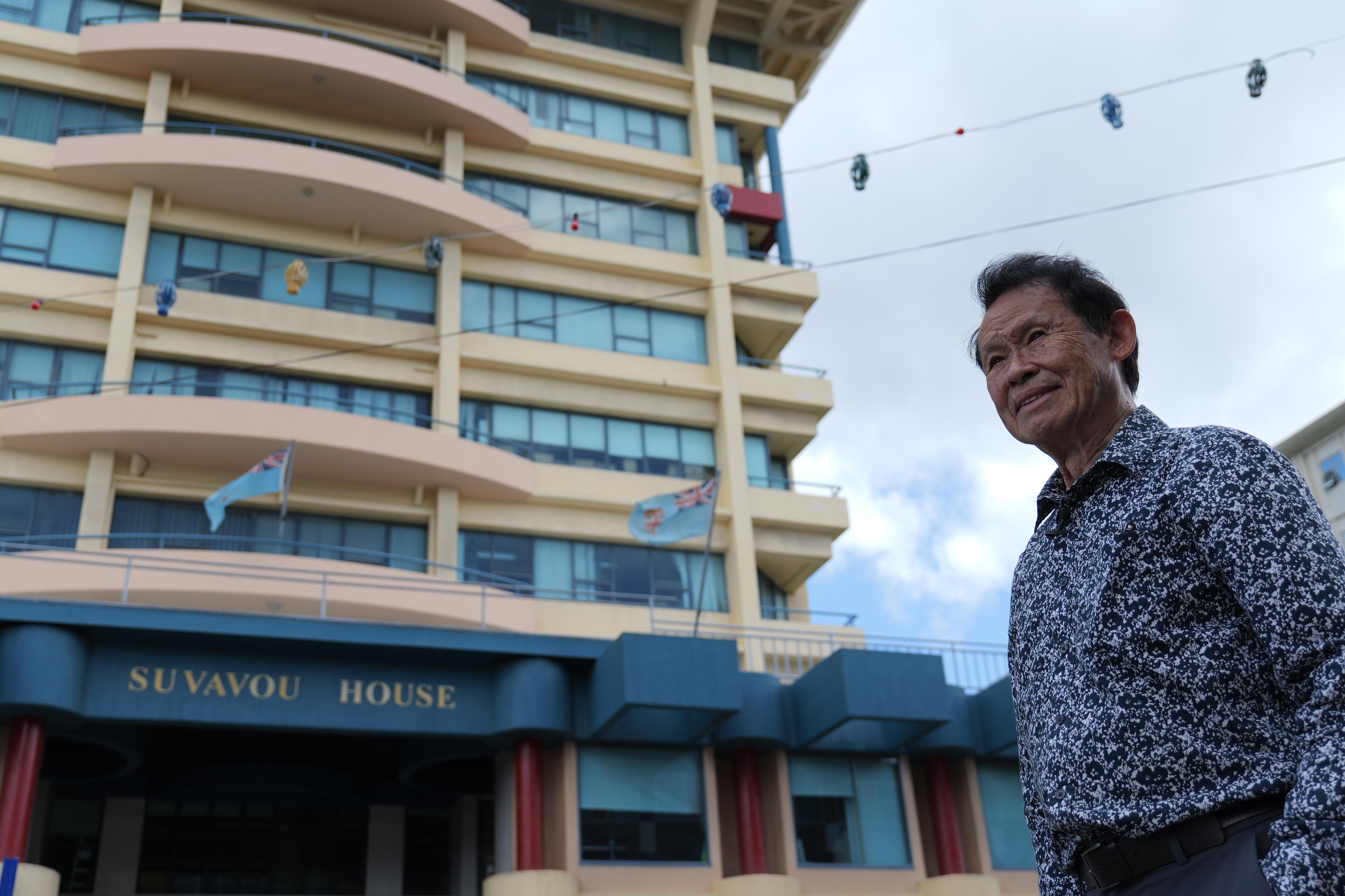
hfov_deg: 53.1
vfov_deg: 36.9
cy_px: 448
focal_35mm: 36
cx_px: 672
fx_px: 1345
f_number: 4.5
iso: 100
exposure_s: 1/400
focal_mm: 36
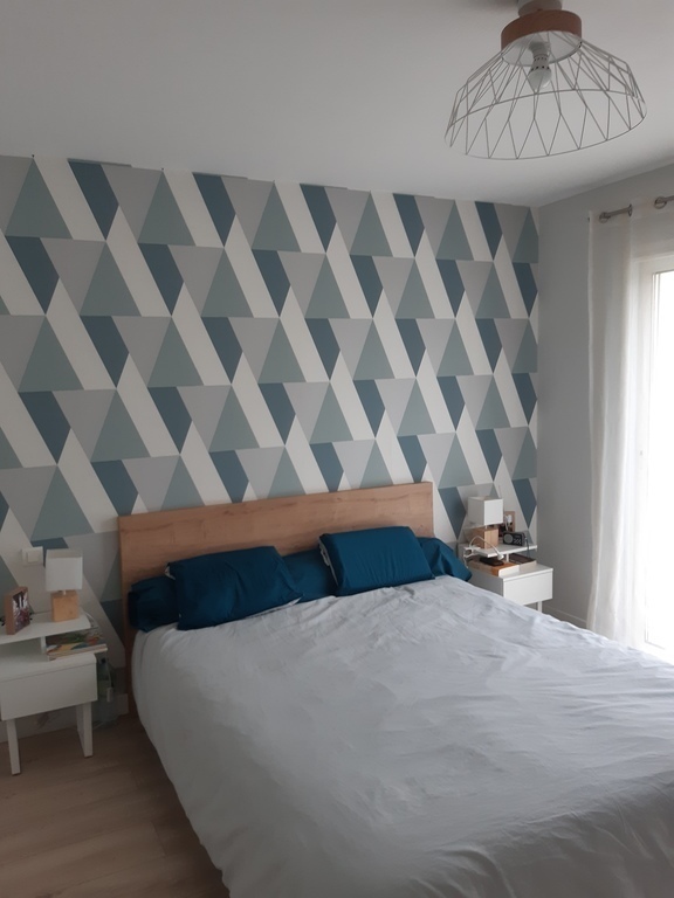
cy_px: 449
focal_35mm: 26
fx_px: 675
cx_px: 337
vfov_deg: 67.3
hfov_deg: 53.1
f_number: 1.7
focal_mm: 3.92
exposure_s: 1/50
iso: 100
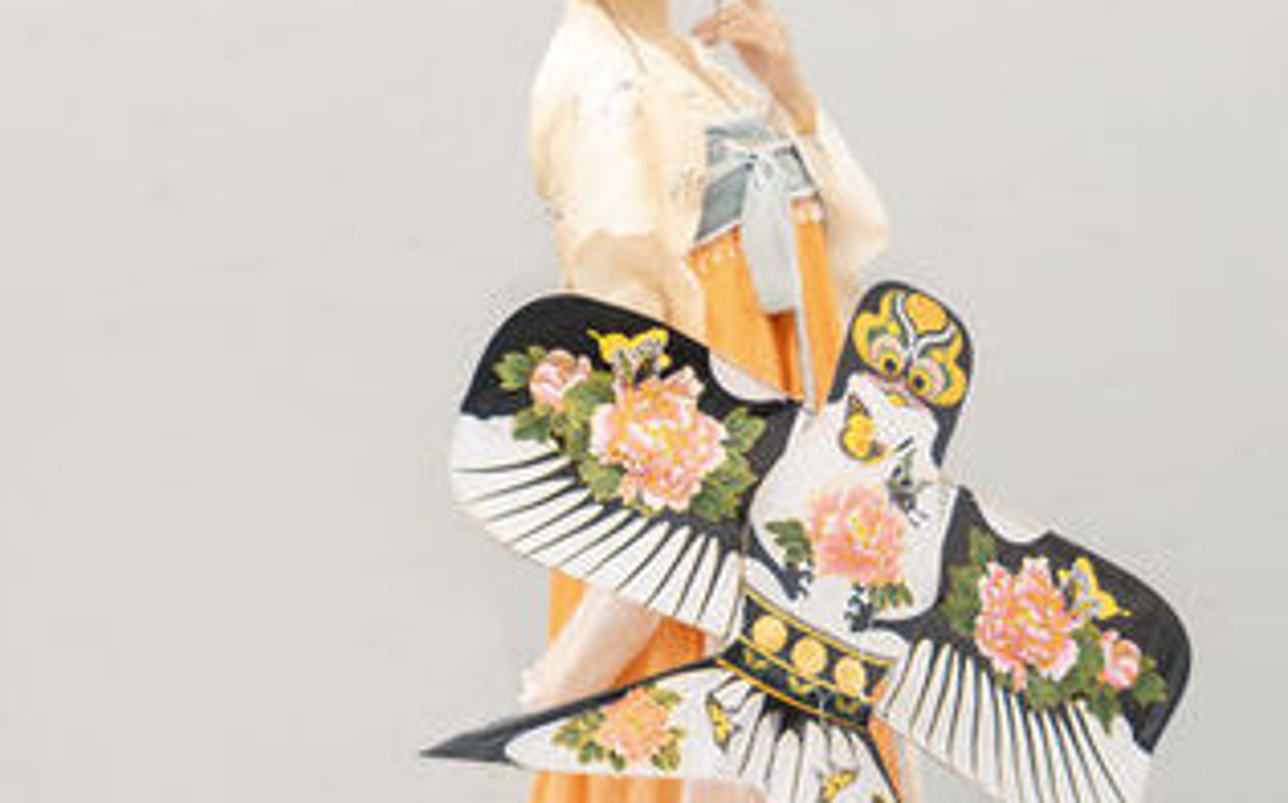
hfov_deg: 5.0
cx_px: 505
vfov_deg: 3.1
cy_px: -12
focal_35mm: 417
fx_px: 14627
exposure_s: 1/800
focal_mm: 123
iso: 200
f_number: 2.8
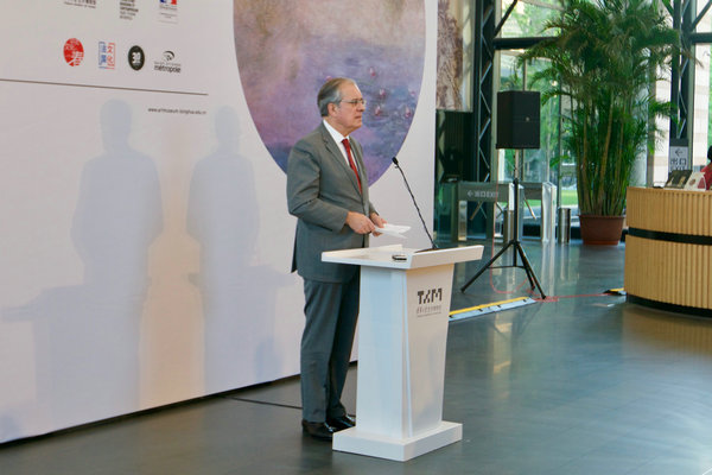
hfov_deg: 38.2
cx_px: 356
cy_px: 238
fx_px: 1028
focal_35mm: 52
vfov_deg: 26.0
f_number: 4.5
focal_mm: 35
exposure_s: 1/50
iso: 800
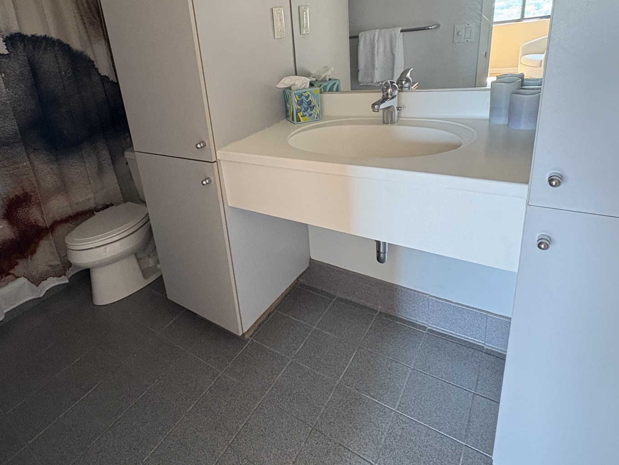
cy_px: 167
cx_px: 234
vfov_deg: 62.3
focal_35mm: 21
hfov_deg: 77.6
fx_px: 376
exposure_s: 1/60
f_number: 2.2
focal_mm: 2.22
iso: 400
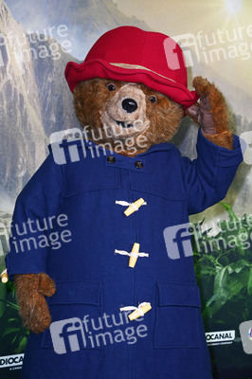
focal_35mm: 78
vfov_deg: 26.0
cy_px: 190
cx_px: 126
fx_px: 820
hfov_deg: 17.5
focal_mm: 78
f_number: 5.6
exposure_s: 1/200
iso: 640
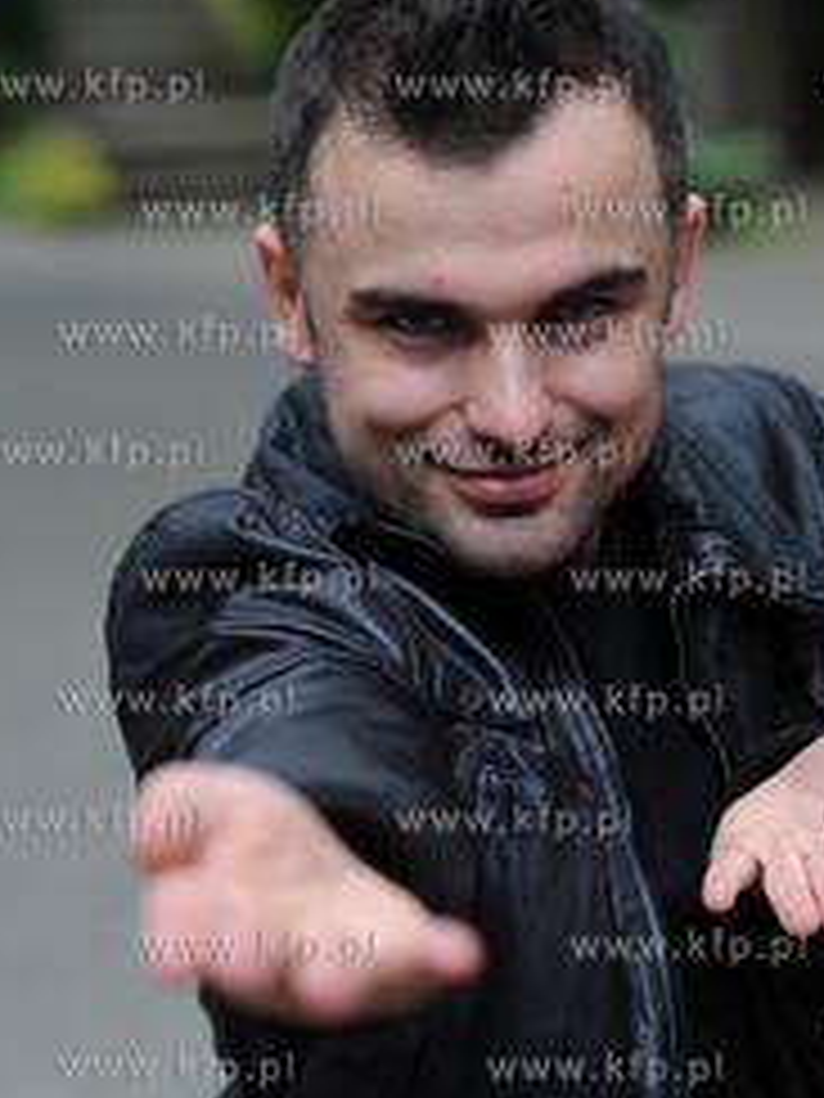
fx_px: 4253
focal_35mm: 134
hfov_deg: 11.1
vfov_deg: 14.7
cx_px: 545
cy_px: 572
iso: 400
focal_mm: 85
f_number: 4
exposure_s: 1/200
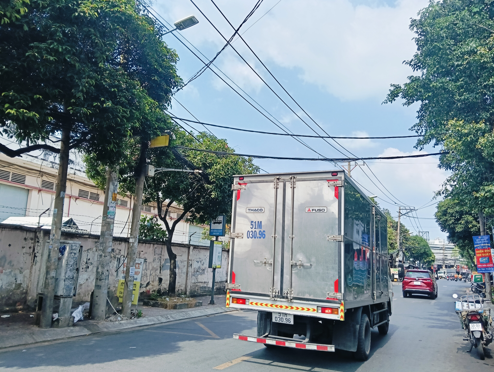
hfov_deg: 65.2
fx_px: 386
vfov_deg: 51.5
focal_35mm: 27
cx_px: 247
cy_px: 186
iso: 64
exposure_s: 1/571
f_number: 1.8
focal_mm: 3.98
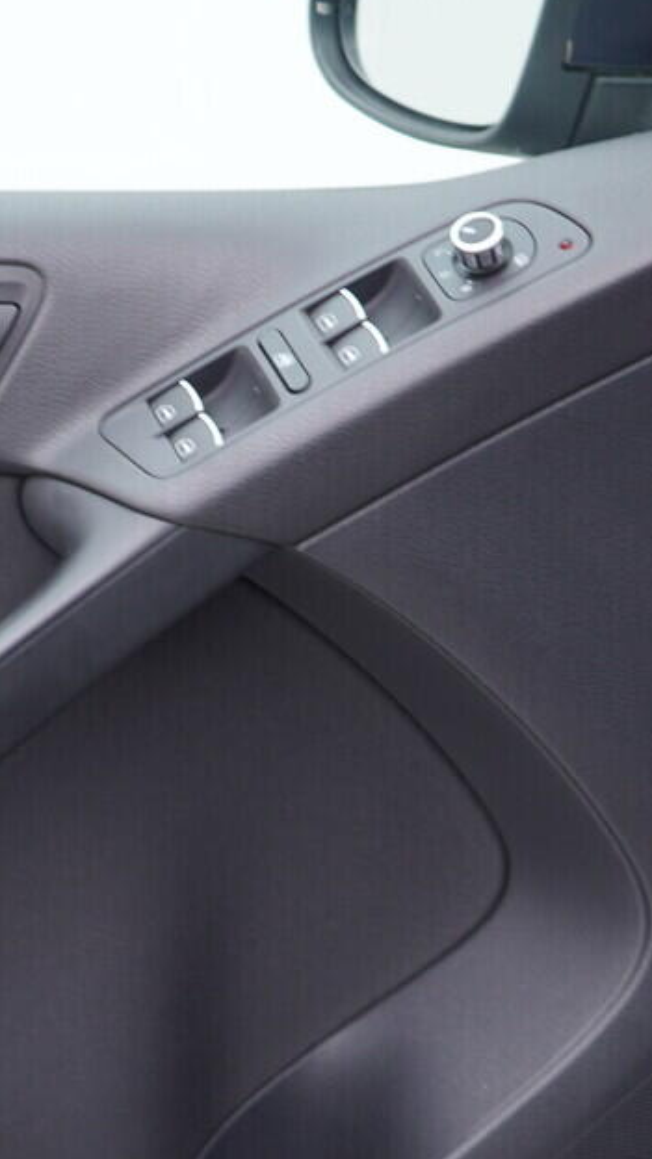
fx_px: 2674
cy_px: 851
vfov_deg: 24.2
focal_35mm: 87
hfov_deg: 13.7
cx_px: -4
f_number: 2.8
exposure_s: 1/40
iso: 125
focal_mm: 24
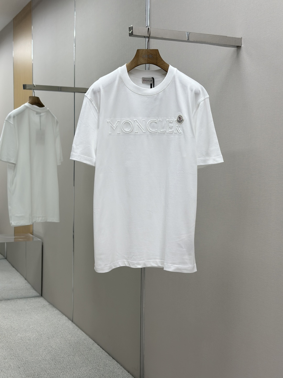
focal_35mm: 48
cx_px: 142
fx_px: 523
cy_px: 189
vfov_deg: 39.7
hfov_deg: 30.3
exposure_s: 1/411
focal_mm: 6.86
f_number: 1.78
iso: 80
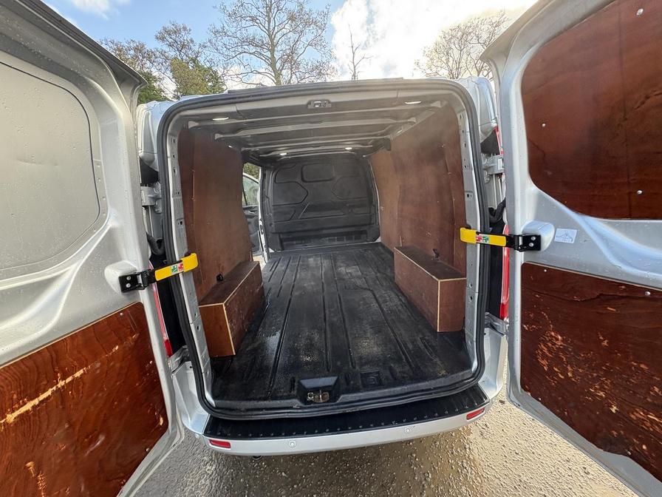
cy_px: 248
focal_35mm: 14
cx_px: 331
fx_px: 268
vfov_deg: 85.7
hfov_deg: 102.1
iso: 100
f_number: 2.2
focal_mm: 2.22
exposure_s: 1/136
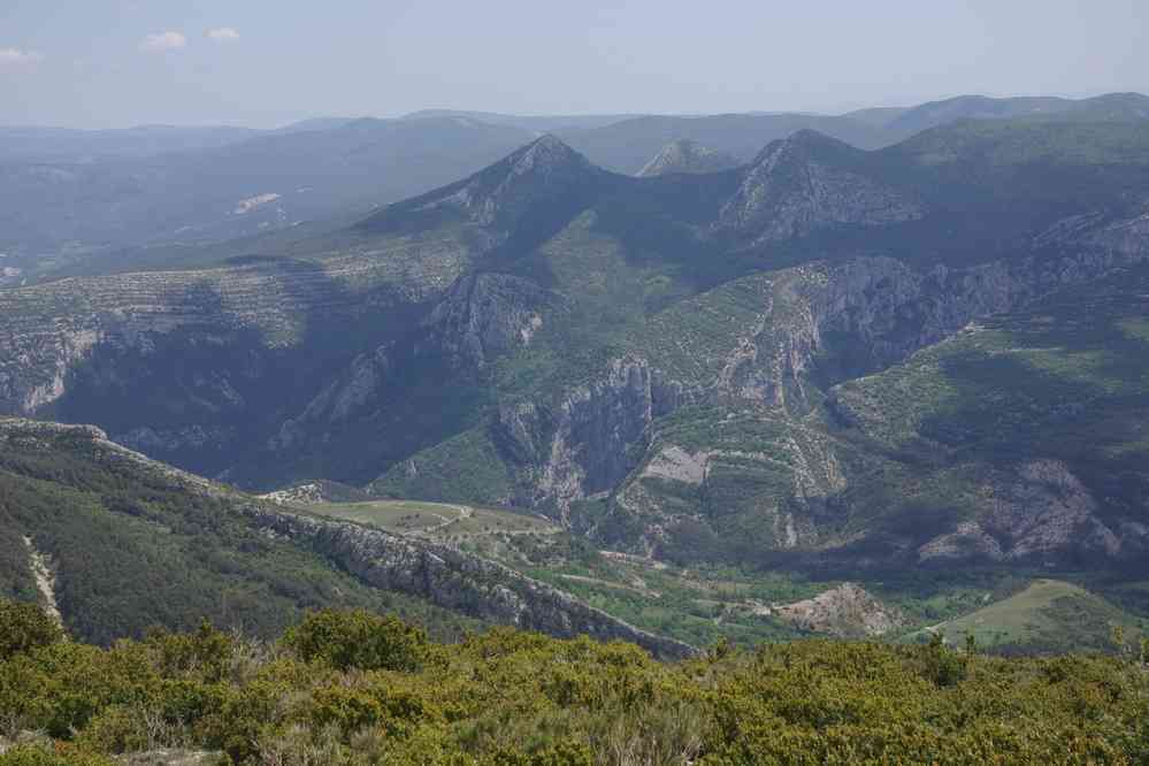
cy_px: 383
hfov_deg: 29.9
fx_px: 2154
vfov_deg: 20.2
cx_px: 574
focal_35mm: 68
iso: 100
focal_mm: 45
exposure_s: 1/180
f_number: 8
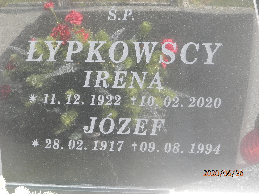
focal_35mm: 132
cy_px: 97
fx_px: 988
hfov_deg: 14.9
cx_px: 130
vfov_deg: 11.2
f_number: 4.7
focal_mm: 23.6
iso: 200
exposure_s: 1/40
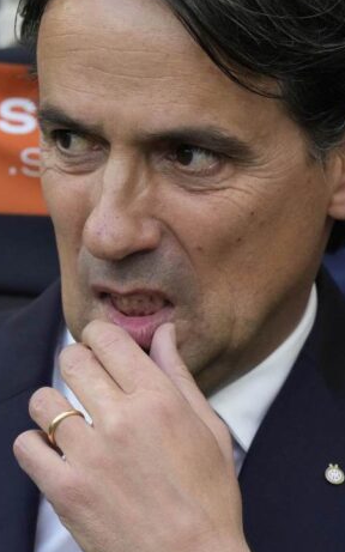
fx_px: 10218
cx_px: 162
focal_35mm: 679
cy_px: 255
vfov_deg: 3.1
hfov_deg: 1.9
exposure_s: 1/640
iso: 3200
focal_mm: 400
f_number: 6.3
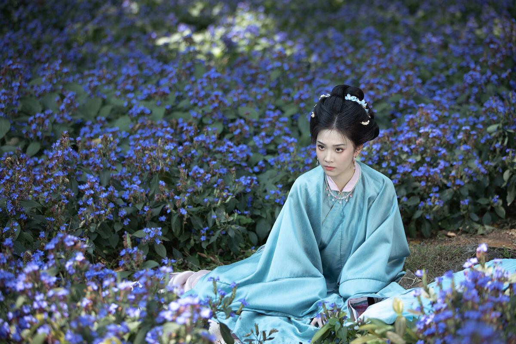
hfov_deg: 17.8
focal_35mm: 115
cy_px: 172
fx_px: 1648
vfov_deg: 11.9
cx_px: 258
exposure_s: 1/500
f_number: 2.8
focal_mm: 115
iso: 100
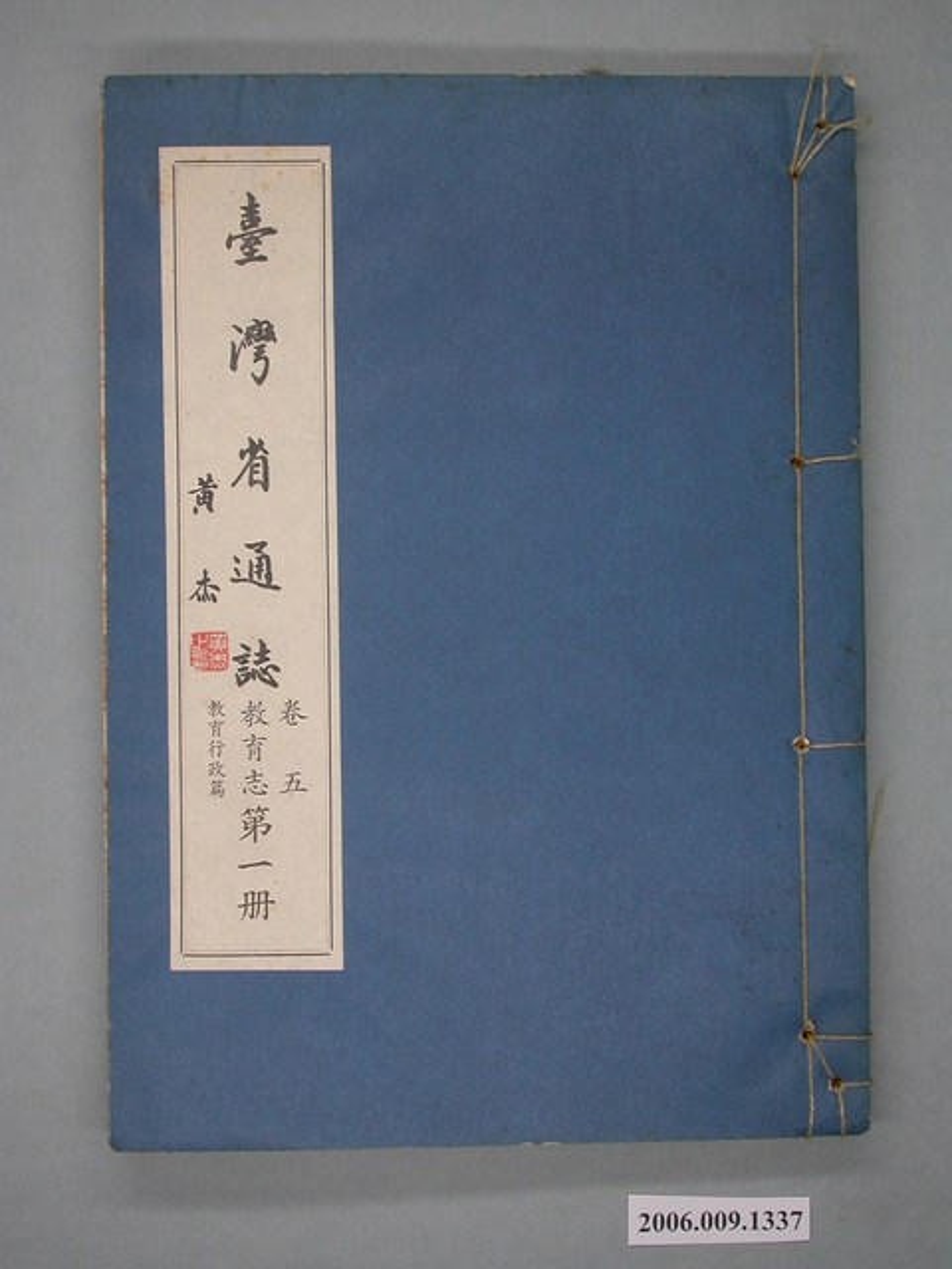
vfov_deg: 36.2
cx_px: 476
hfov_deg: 27.5
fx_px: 1943
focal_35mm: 53
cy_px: 634
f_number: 2.9
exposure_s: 1/69.5
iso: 100
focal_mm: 11.1
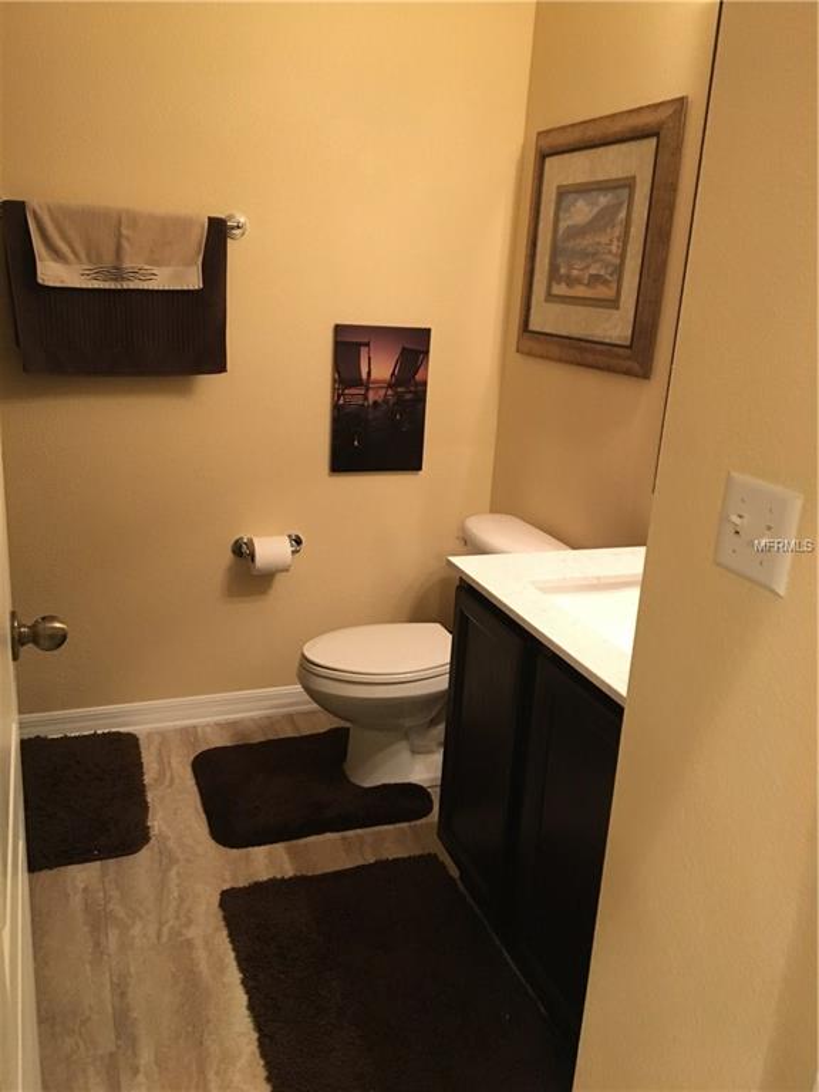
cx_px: 410
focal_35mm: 29
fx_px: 915
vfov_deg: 61.7
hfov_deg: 48.2
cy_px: 546
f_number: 2.2
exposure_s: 1/15
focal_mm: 4.15
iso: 200
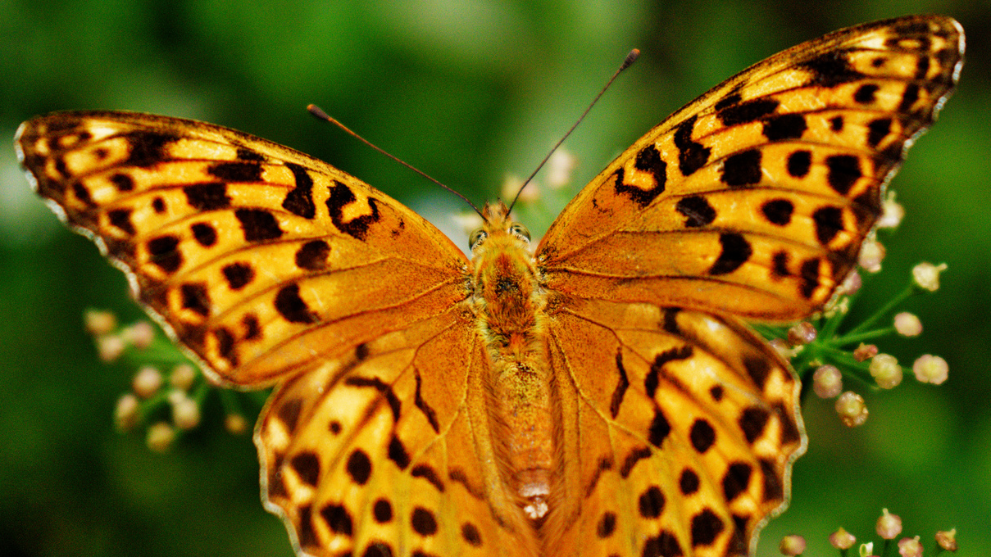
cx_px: 517
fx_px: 3040
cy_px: 247
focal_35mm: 116
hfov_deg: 18.5
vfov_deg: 10.5
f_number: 5.6
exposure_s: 1/500
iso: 800
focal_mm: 55
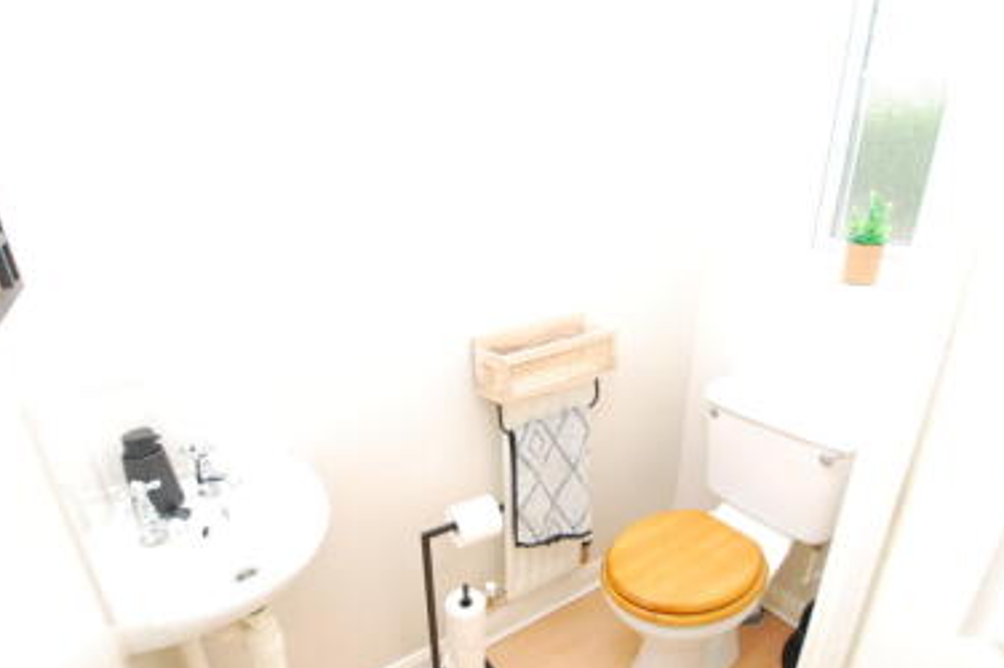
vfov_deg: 64.0
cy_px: 394
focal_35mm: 19
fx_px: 529
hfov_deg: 86.9
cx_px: 481
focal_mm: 10
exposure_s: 1/60
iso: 100
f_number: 4
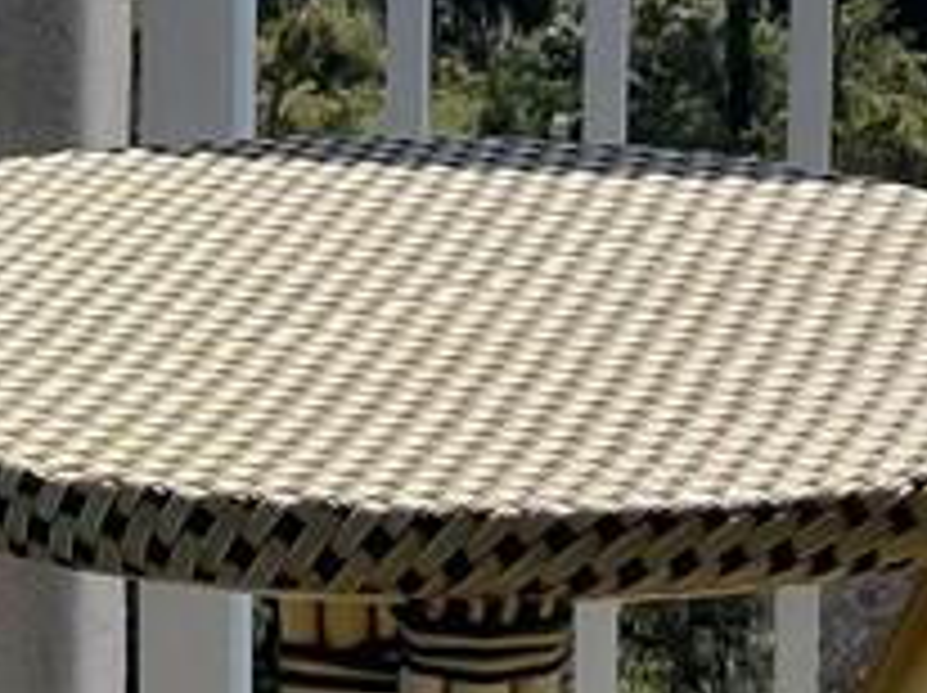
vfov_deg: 7.3
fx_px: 5403
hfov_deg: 9.0
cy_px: 18
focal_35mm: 202
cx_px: -1188
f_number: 1.6
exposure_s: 1/4292
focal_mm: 4.2
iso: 32
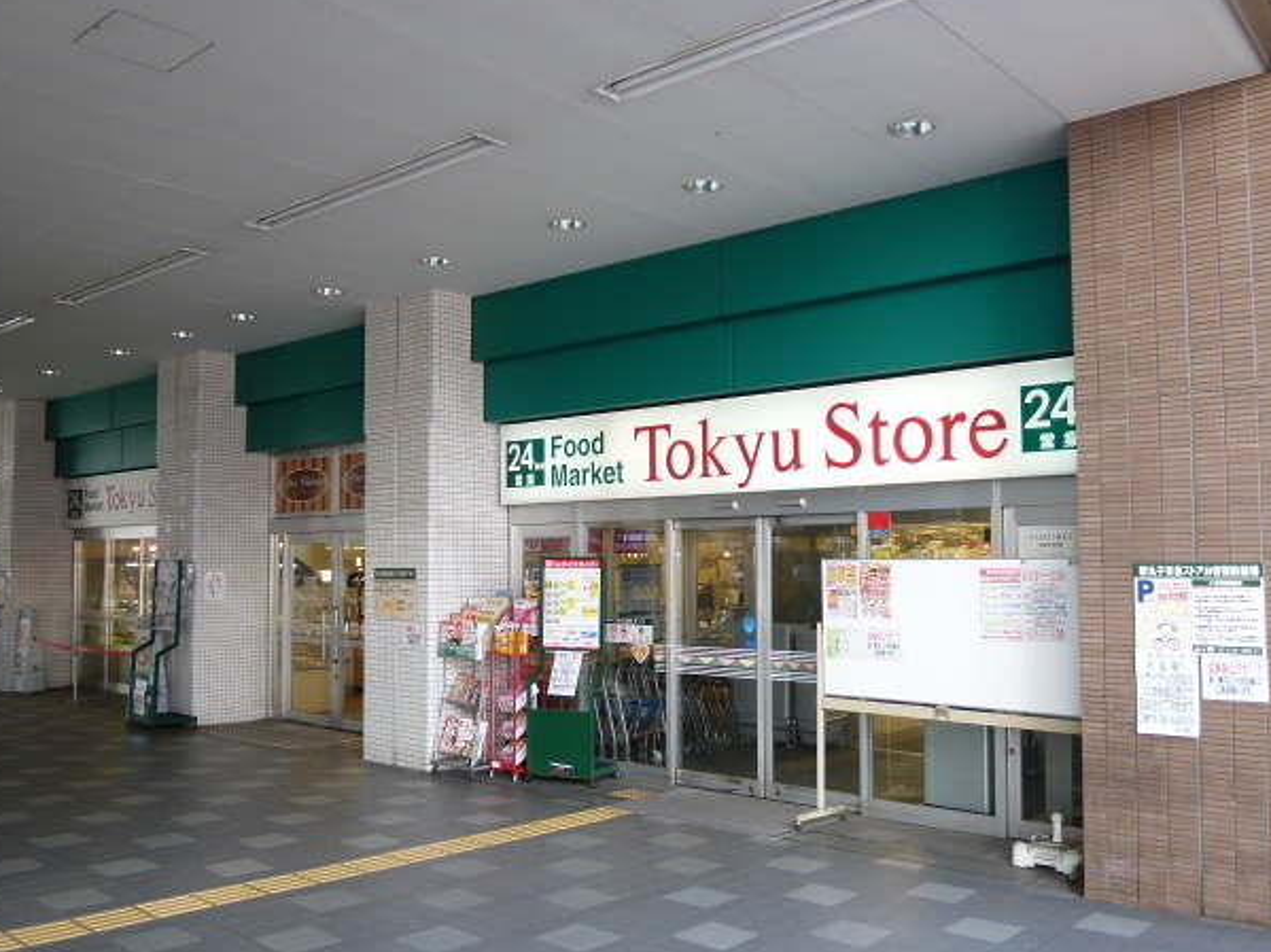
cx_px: 647
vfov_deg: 45.4
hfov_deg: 58.4
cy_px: 496
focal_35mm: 31
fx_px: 1138
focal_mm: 5.1
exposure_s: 1/80
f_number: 2.4
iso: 100
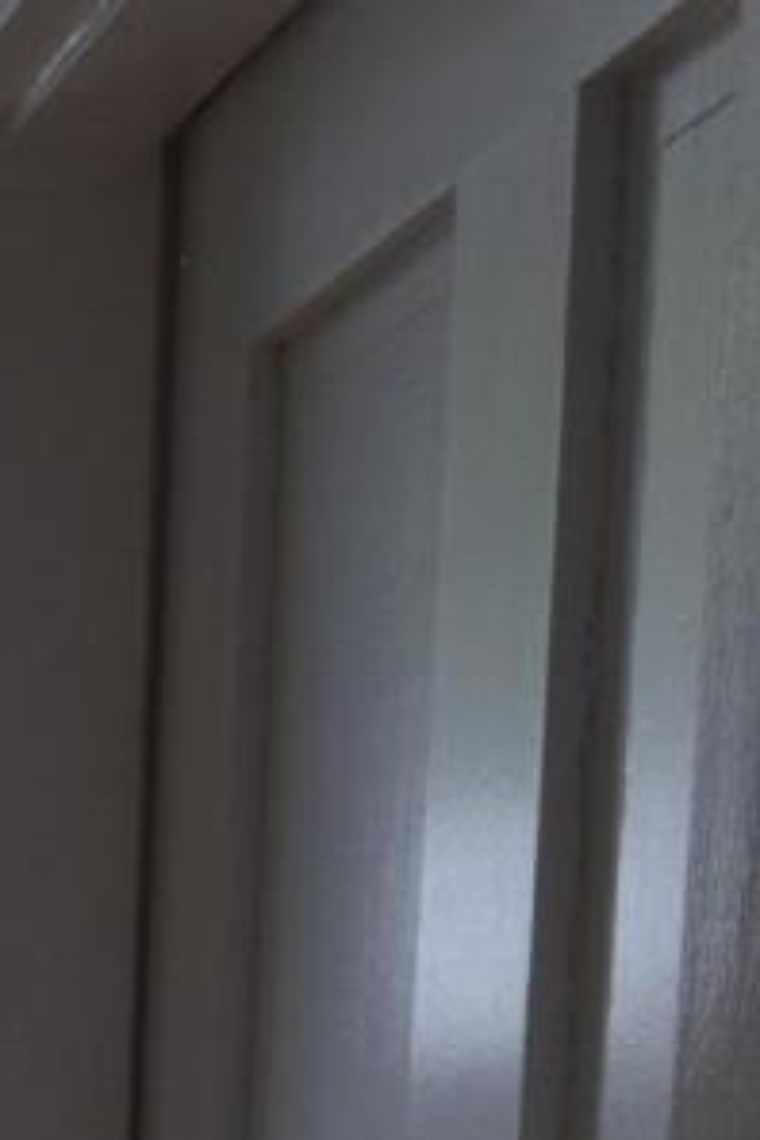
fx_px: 3198
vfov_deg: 16.7
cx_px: -1221
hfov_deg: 10.9
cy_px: 2057
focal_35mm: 101
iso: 400
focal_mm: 10
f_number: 5
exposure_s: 1/100
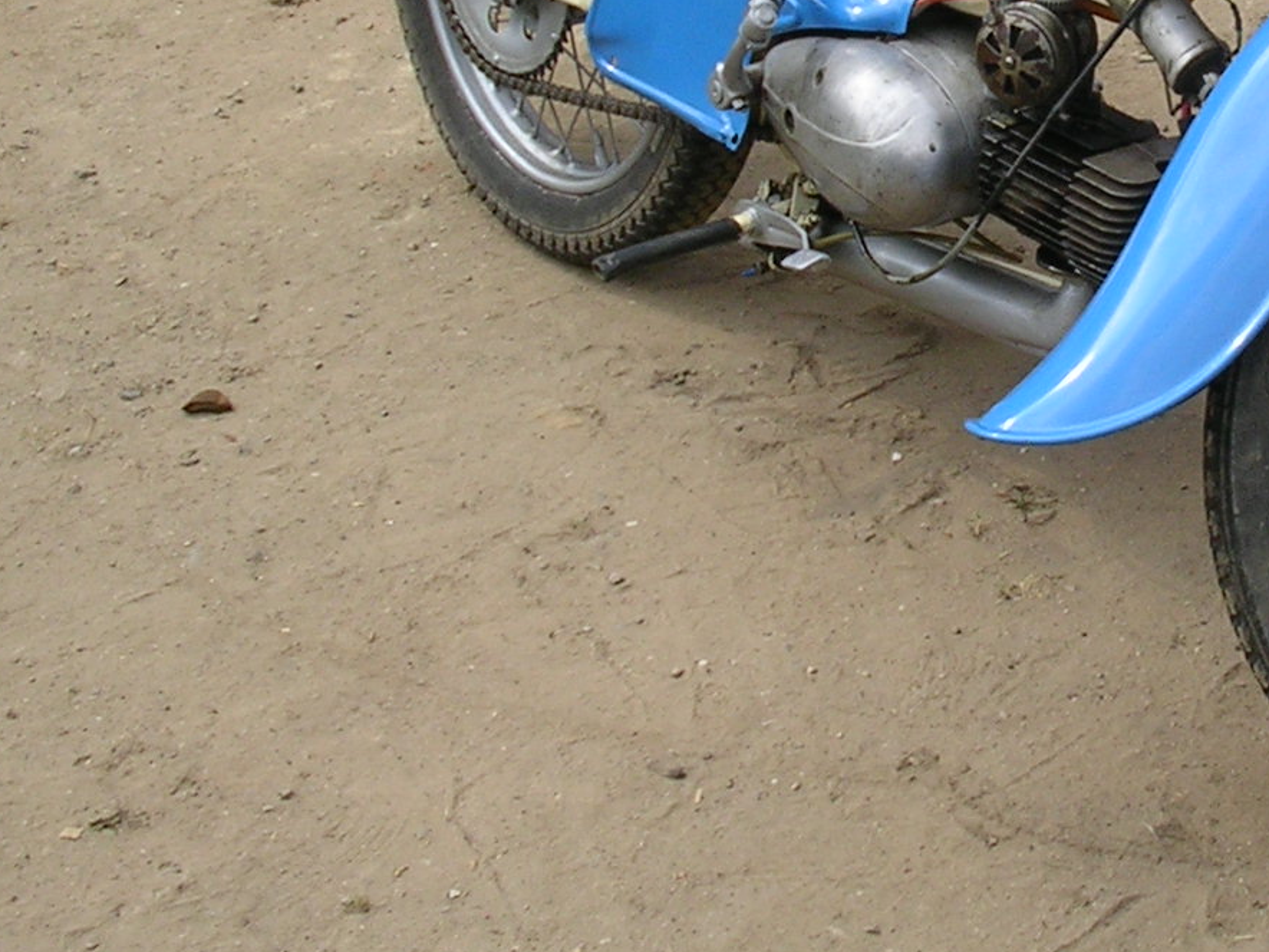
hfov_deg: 21.6
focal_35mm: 88
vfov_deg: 16.5
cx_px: 1197
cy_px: 27
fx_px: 3226
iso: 50
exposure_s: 1/223
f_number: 5.6
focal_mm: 5.8
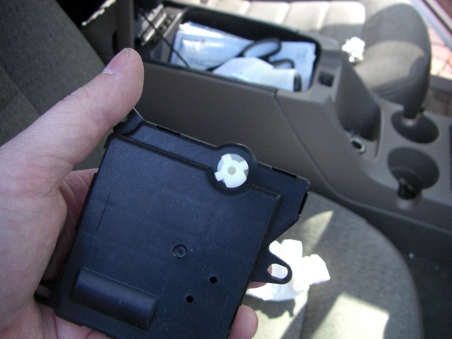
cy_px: 170
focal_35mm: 38
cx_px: 226
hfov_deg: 49.0
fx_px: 496
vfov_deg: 37.7
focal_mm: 6.3
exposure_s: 1/80
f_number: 3.4
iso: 200
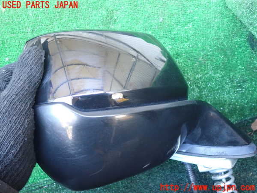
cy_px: 96
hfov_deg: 60.0
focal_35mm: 30
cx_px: 128
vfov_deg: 46.8
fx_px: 223
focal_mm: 5.4
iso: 640
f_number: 2.3
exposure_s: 1/30
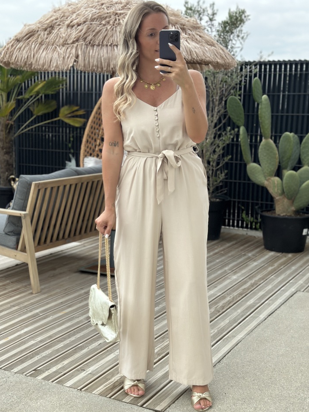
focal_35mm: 51
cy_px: 213
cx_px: 148
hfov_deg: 28.6
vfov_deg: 37.5
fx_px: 607
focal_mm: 6.86
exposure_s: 1/4367
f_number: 1.78
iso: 100
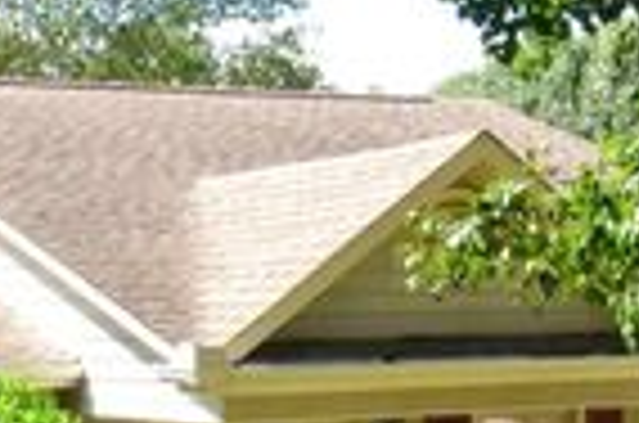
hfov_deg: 18.1
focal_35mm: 113
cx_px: 270
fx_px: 2001
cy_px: 626
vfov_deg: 11.6
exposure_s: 1/60
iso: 400
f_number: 16
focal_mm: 12.2
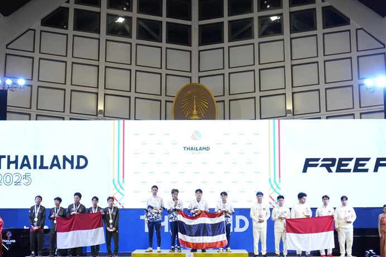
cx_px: 196
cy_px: 142
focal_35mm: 58
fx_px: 622
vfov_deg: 23.4
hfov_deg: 34.5
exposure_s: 1/100
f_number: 4
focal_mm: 50
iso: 1250
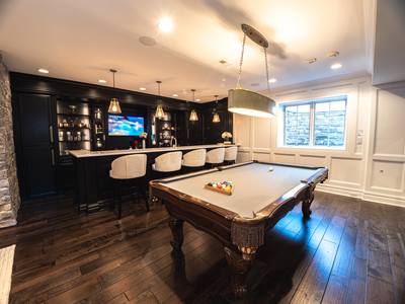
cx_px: 202
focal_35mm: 14
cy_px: 152
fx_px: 164
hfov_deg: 102.1
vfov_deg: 85.7
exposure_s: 1.6
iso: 50
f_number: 6.3
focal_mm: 7
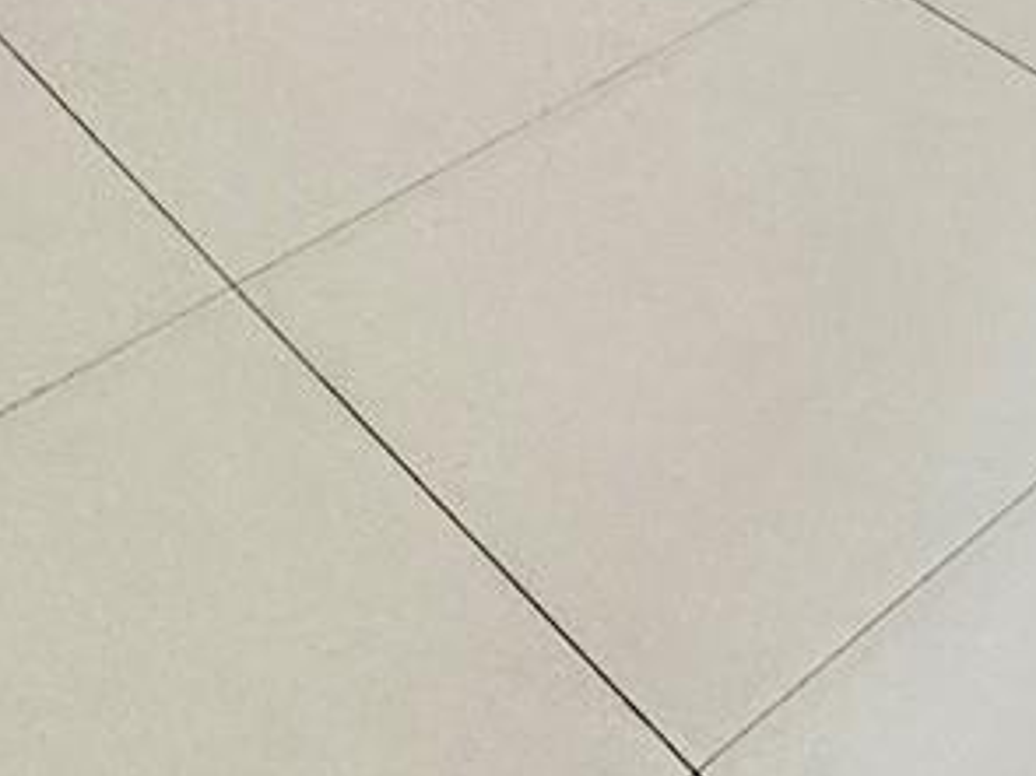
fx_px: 2274
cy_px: -1204
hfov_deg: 23.7
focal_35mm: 76
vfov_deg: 13.1
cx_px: 1198
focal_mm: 2.22
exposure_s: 1/120
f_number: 2.2
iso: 160
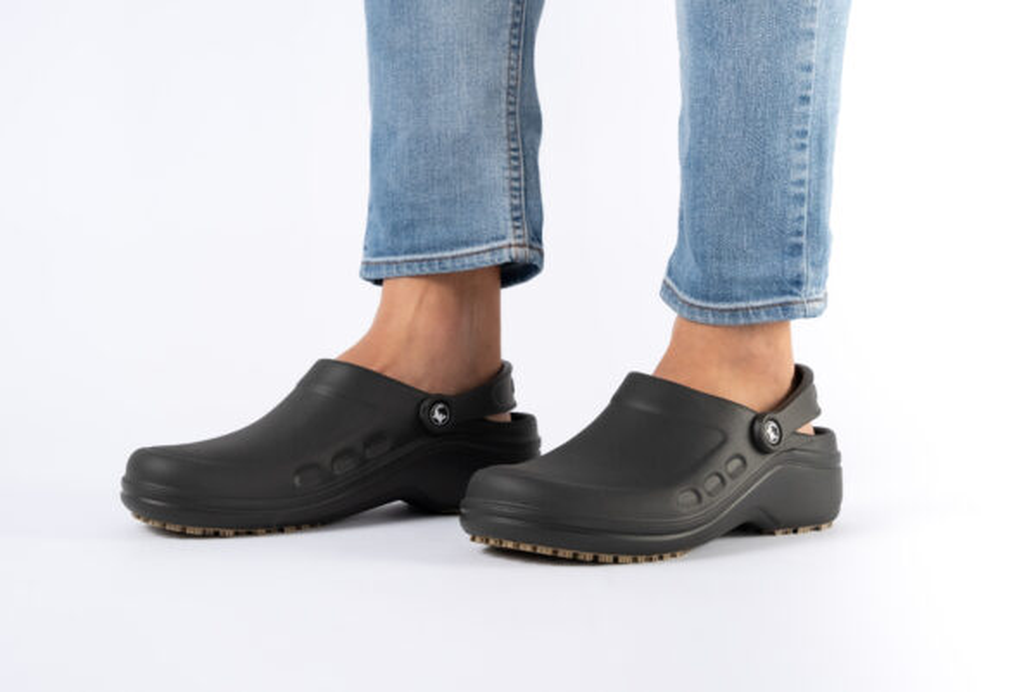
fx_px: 2016
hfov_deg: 28.8
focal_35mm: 70
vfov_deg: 19.5
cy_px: 346
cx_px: 518
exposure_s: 1/200
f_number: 8
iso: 1250
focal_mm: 70
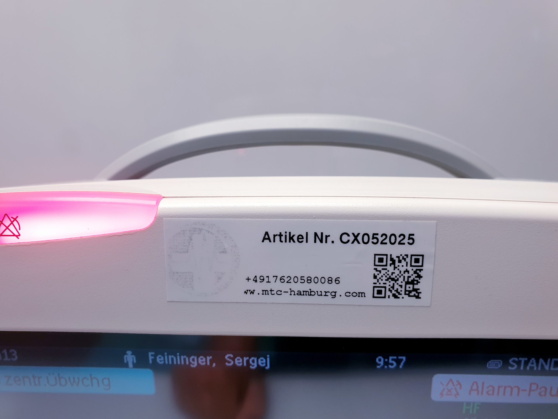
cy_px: 210
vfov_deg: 53.1
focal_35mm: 26
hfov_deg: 67.3
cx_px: 279
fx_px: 419
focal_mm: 4.3
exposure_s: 1/100
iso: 80
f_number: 2.4
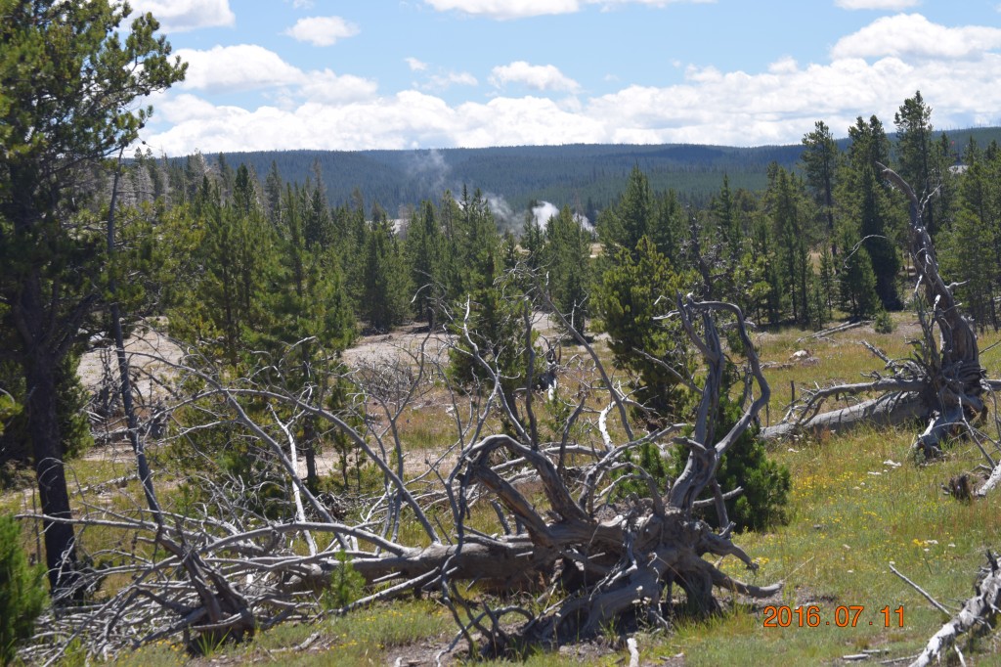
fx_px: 2918
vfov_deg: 13.0
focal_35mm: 105
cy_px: 334
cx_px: 500
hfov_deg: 19.5
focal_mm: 70
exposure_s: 1/200
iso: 100
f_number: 9
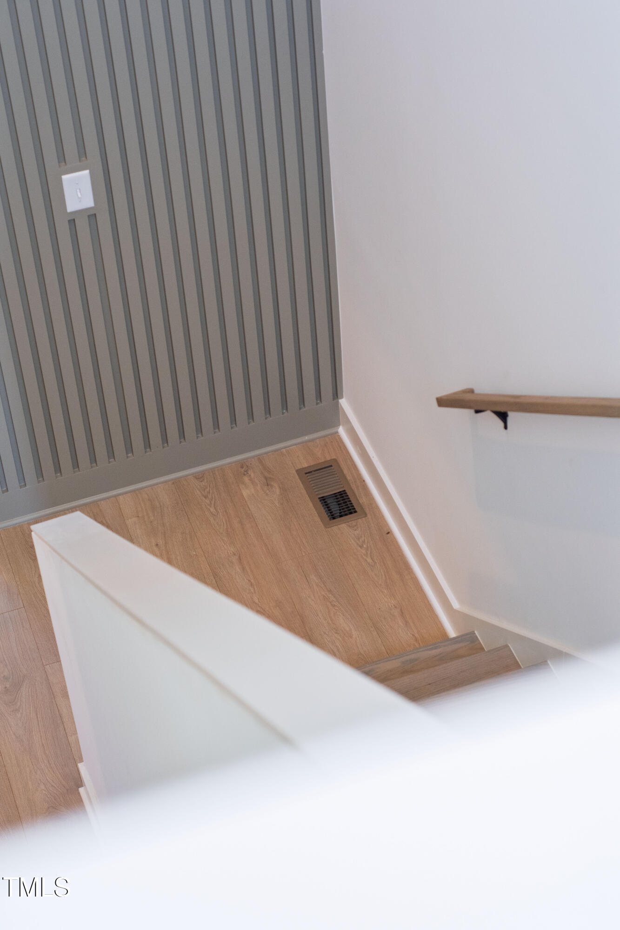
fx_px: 1938
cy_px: 465
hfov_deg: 18.2
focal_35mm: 75
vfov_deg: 27.0
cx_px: 310
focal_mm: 50
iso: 1000
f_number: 4
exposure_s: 1/160
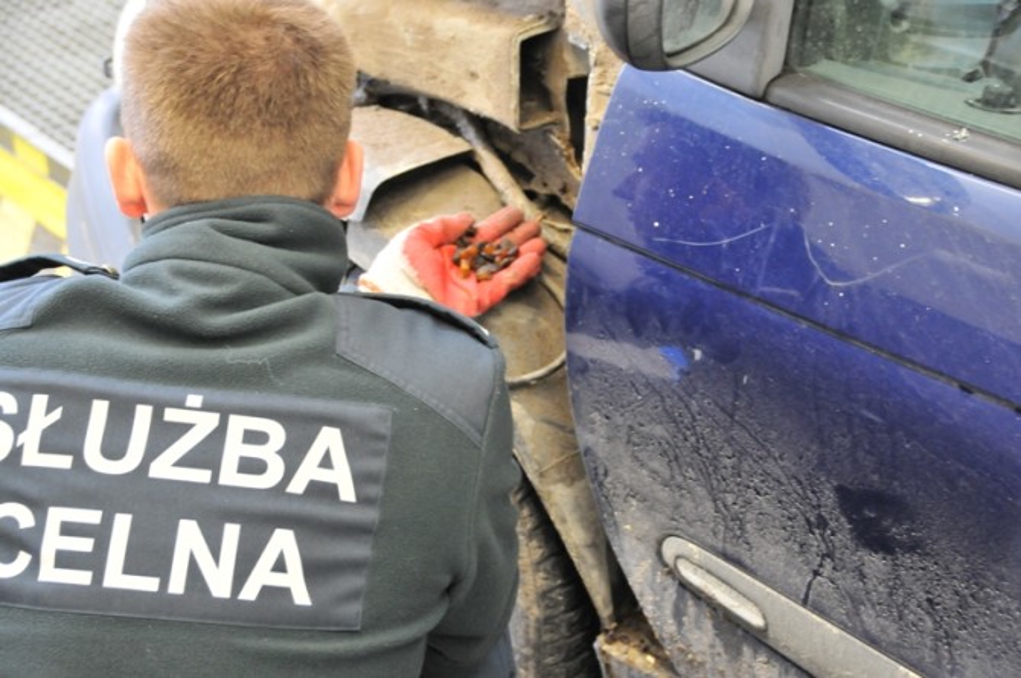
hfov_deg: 29.3
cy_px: 339
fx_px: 1955
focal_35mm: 69
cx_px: 510
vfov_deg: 19.7
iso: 1400
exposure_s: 1/30
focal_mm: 46
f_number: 4.8
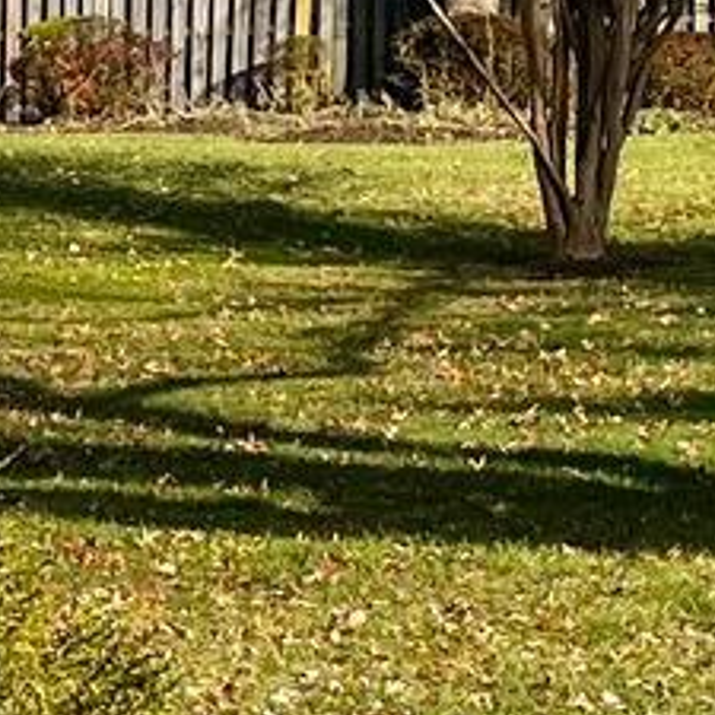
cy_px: -473
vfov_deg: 8.1
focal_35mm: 209
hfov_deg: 8.2
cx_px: 1096
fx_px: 4884
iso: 50
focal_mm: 5.1
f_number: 1.6
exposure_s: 1/1890
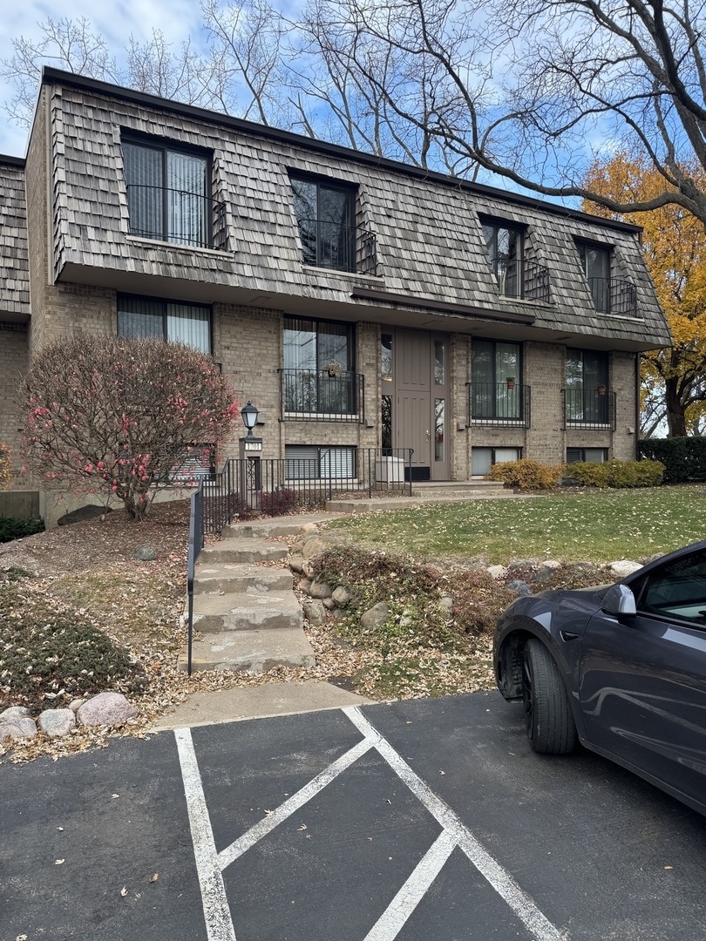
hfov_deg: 56.8
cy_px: 470
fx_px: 653
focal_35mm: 24
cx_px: 353
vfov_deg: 71.6
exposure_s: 1/428
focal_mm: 6.76
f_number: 1.78
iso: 80
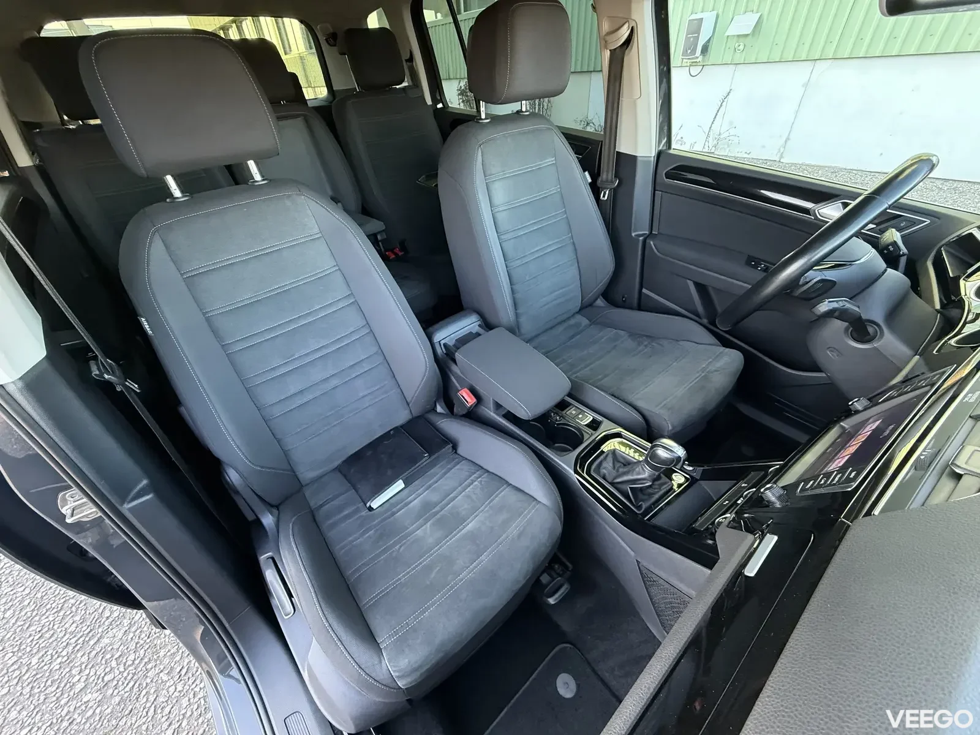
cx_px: 490
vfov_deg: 85.7
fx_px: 396
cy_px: 368
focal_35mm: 14
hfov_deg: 102.1
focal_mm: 2.22
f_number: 2.2
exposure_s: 1/60
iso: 500
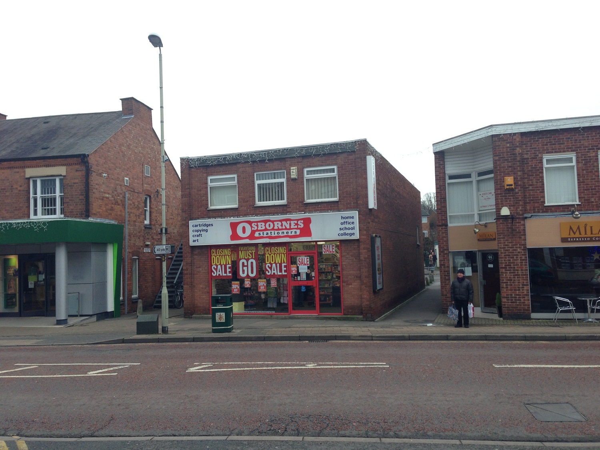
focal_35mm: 33
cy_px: 225
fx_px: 572
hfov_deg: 55.4
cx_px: 300
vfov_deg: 42.9
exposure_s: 1/168
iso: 50
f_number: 2.4
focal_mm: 4.12
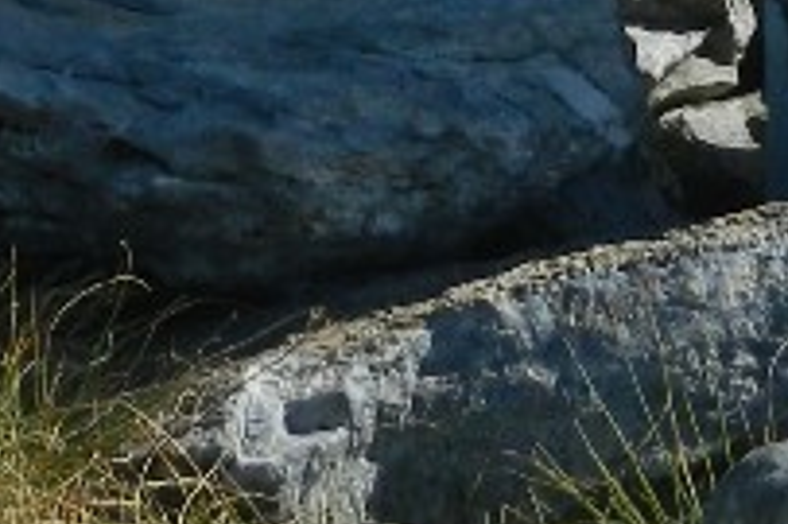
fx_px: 5402
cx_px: 530
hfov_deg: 8.3
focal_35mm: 247
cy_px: -1058
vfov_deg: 5.2
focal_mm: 7.3
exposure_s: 1/160
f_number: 9.8
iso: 80
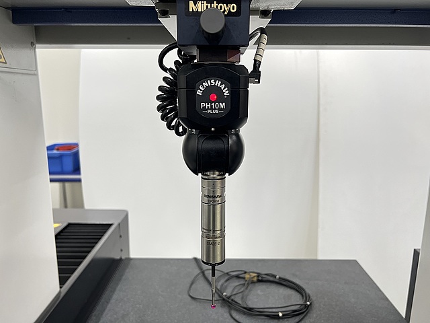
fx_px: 323
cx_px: 215
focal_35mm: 26
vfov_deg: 53.1
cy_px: 162
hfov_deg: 67.3
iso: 100
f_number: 1.5
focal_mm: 5.7
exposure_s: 1/100
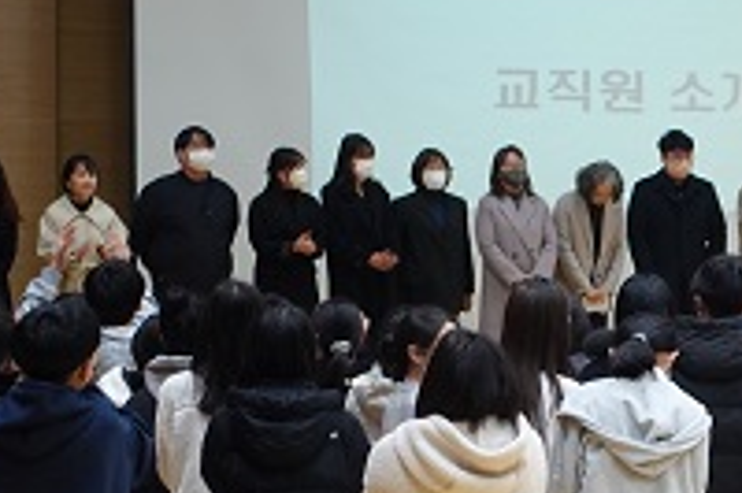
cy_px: 269
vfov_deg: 7.6
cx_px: 783
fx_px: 3727
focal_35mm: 181
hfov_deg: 11.2
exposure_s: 1/80
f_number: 2.8
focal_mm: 24.53
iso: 640
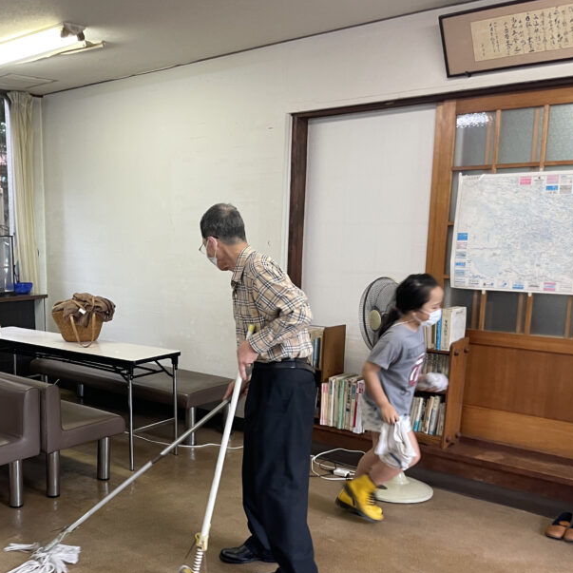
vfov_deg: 42.5
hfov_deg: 41.3
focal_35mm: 39
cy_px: 364
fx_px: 730
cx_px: 129
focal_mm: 4.2
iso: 100
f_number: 1.6
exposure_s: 1/50
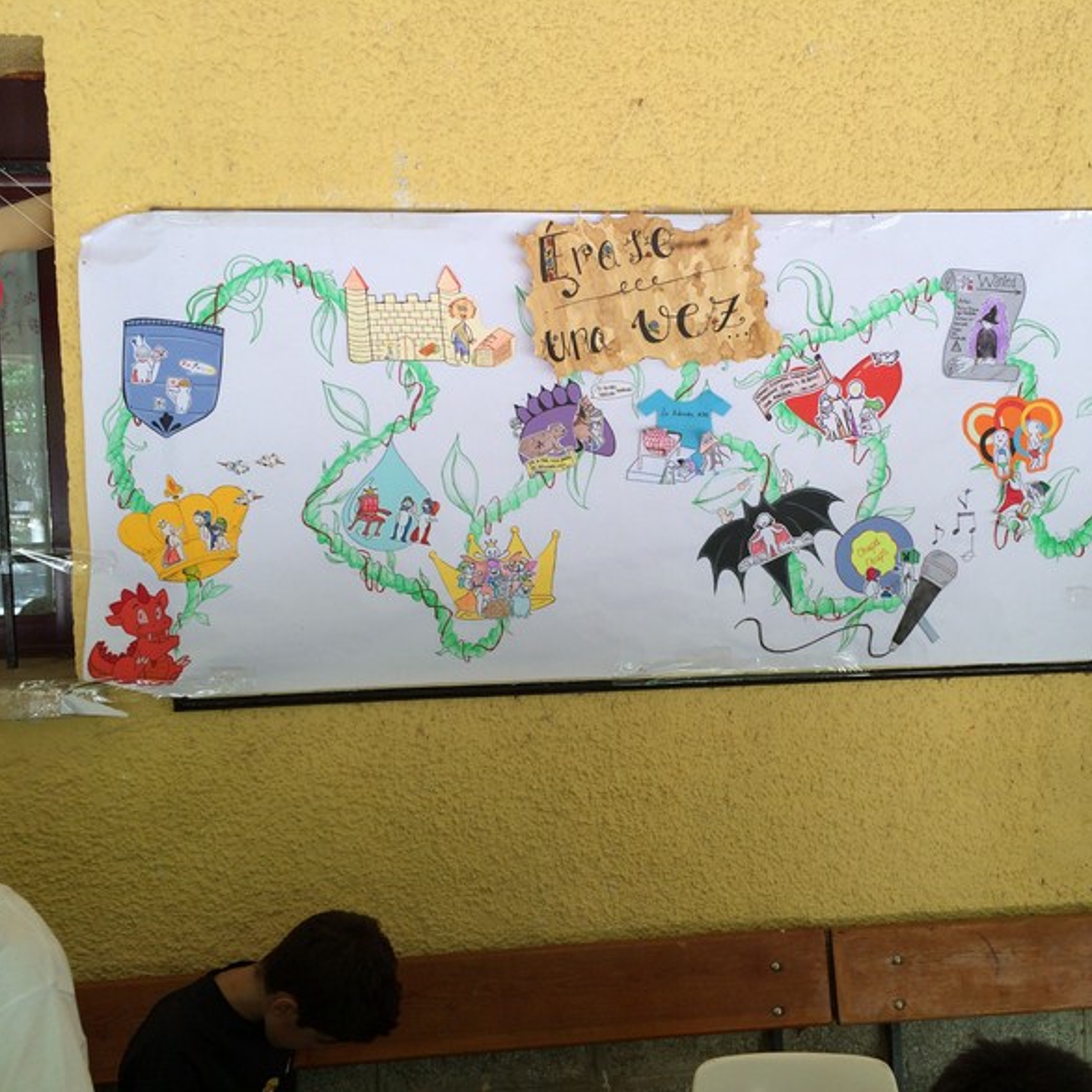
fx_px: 1249
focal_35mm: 35
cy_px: 550
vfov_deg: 47.2
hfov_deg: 47.0
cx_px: 647
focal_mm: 4.15
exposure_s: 1/100
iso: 40
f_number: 2.2
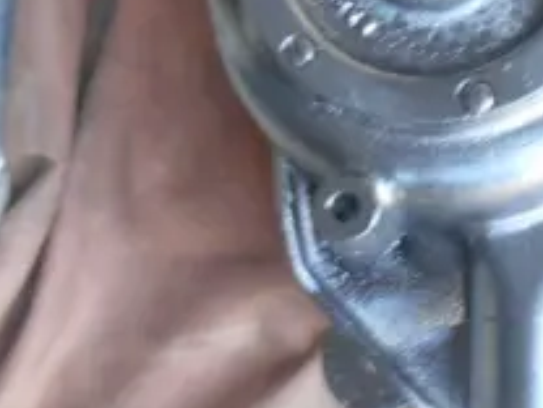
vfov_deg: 23.9
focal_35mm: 60
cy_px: 63
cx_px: 439
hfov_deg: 31.3
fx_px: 941
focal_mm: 4.6
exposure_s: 1/15
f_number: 3.2
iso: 400
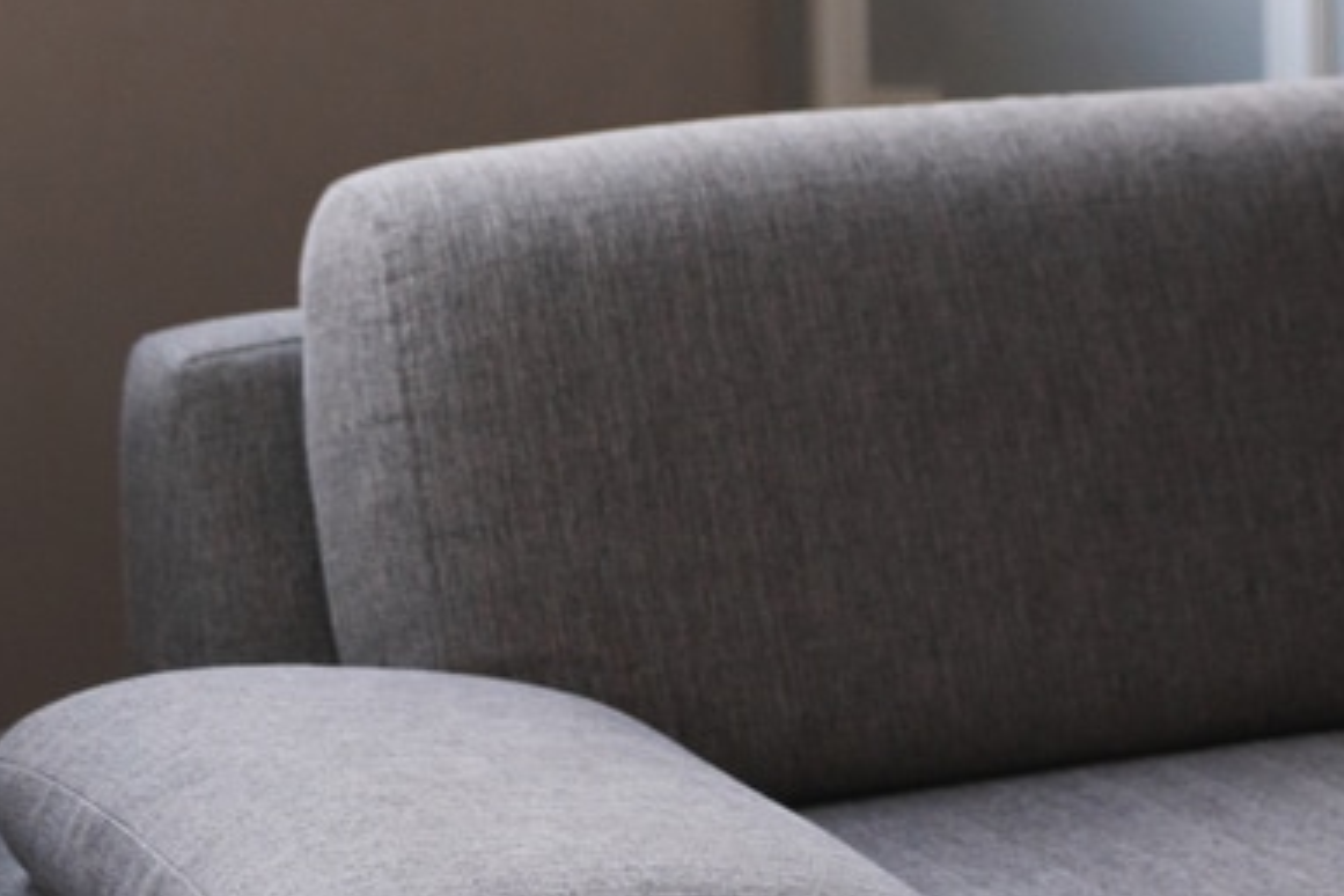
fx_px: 5077
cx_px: 1387
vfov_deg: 9.8
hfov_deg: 14.8
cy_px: -347
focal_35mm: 136
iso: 1250
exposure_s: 1/160
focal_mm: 42
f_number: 2.8
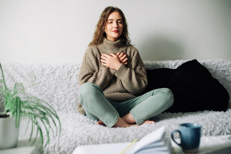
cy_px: 77
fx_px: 321
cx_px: 116
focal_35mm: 50
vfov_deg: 27.0
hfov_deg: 39.6
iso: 1250
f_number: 2.5
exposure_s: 1/160
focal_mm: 50
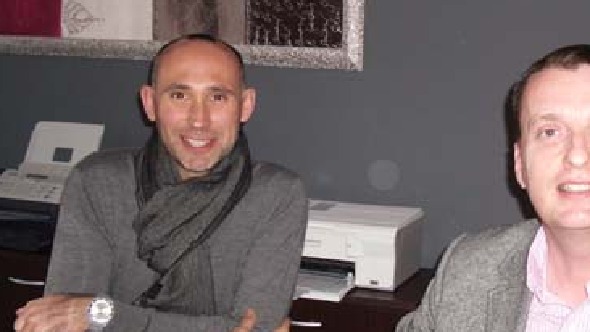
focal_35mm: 61
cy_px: 165
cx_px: 342
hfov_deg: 34.3
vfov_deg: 19.7
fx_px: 954
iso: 200
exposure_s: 1/60
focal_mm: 6.8
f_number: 2.8
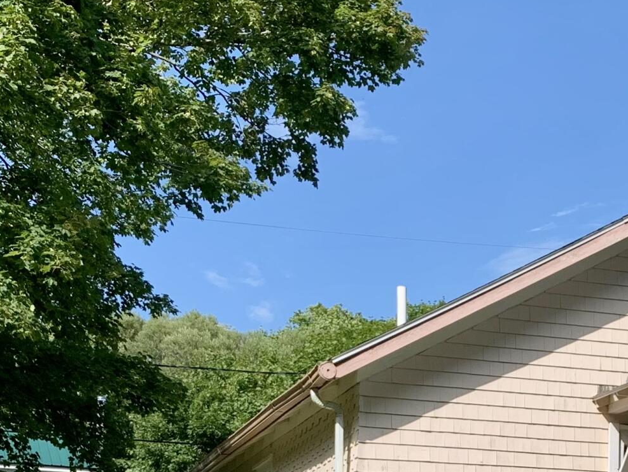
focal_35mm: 79
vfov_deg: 17.7
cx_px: 475
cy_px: 587
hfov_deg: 24.4
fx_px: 1434
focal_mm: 4.25
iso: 25
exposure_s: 1/1916
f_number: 1.8
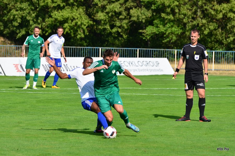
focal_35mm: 292
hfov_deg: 7.1
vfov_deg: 4.7
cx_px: 118
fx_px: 1905
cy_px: 78
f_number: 6.3
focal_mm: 195
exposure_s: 1/1250
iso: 250
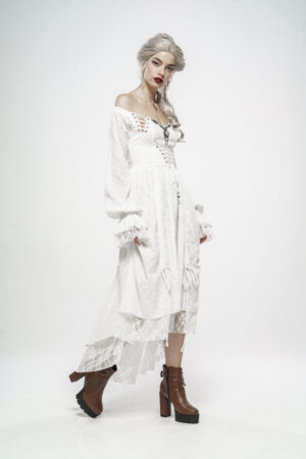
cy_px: 230
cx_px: 153
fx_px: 739
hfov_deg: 23.4
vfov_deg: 34.5
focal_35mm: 58
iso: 200
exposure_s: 1/160
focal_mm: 58
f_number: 8
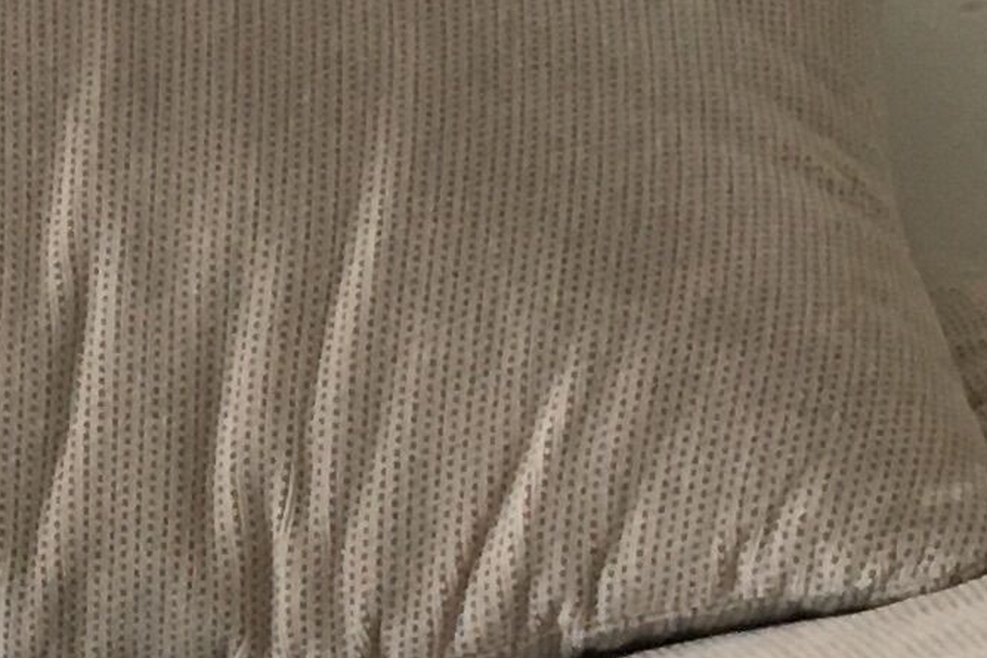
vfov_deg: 7.2
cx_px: -269
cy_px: 1406
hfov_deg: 11.0
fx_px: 4988
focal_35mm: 182
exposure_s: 1/33
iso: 125
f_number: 2.2
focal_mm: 4.15
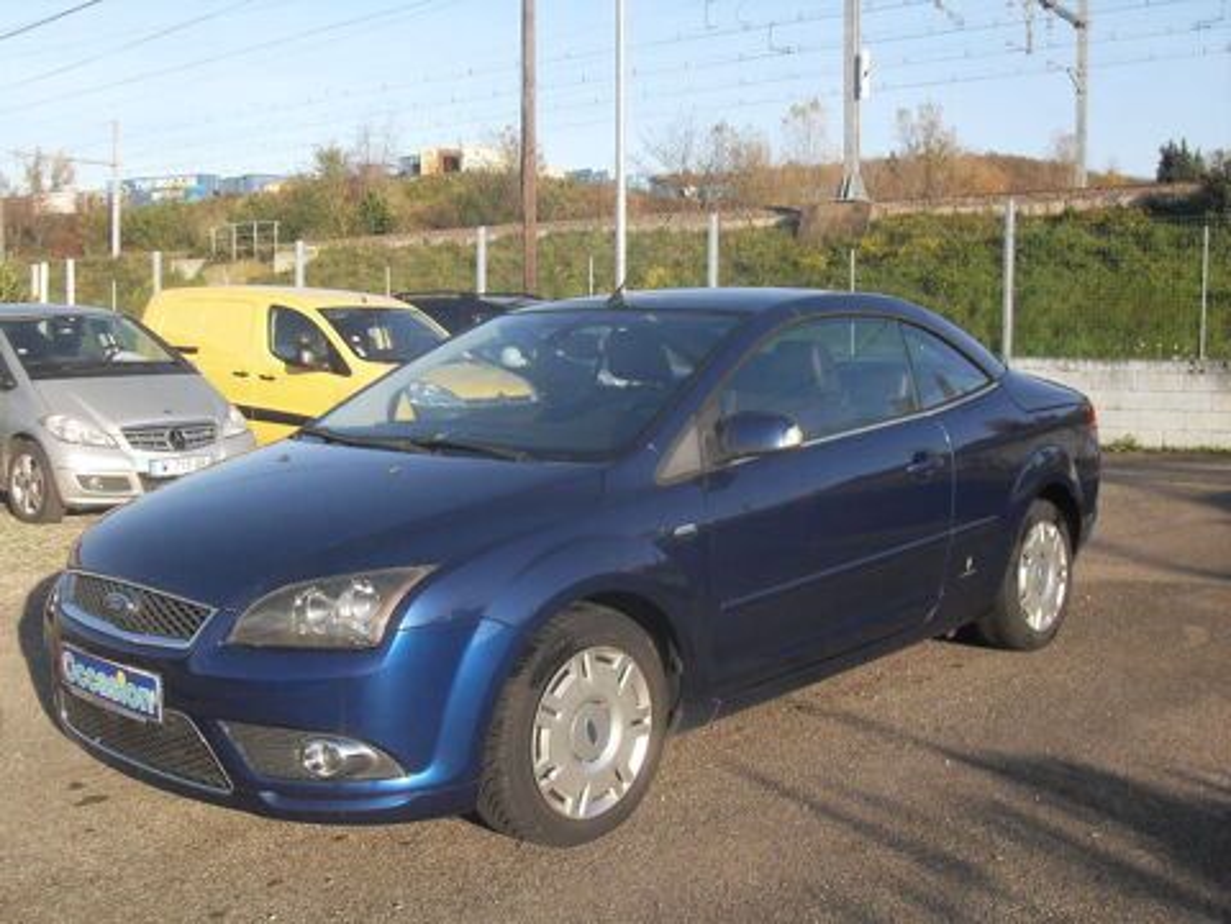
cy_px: 462
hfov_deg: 50.1
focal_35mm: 37
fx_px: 1316
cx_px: 616
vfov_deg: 38.7
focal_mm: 6.3
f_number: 8.9
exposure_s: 1/45
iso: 80
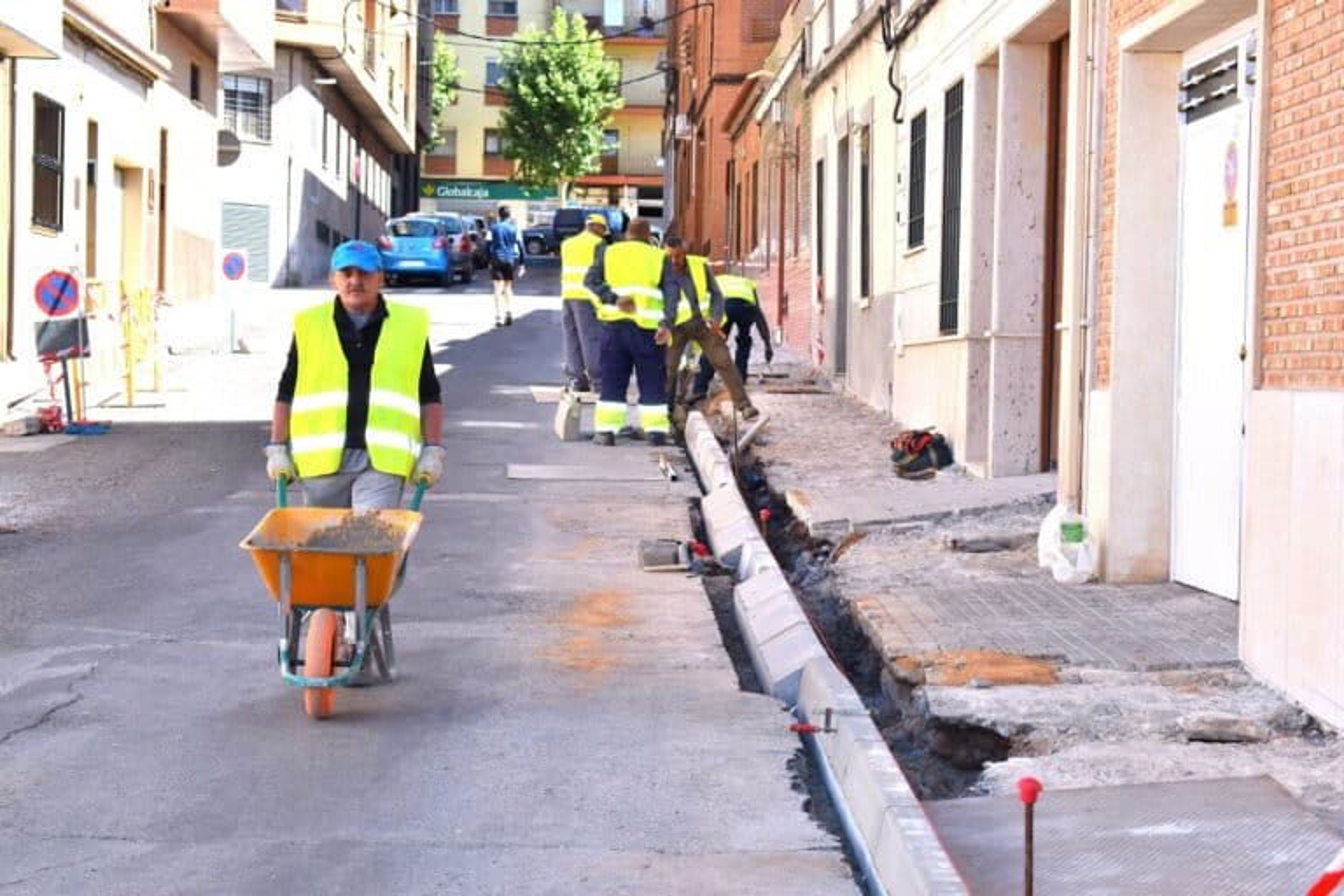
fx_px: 3080
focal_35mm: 82
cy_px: 448
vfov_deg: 16.6
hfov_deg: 24.6
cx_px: 672
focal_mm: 55
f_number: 7.1
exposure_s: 1/200
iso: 100
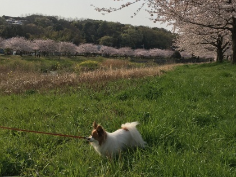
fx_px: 300
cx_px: 131
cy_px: 77
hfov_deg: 42.9
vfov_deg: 32.8
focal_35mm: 44
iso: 25
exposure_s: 1/1972
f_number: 2.2
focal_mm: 4.15
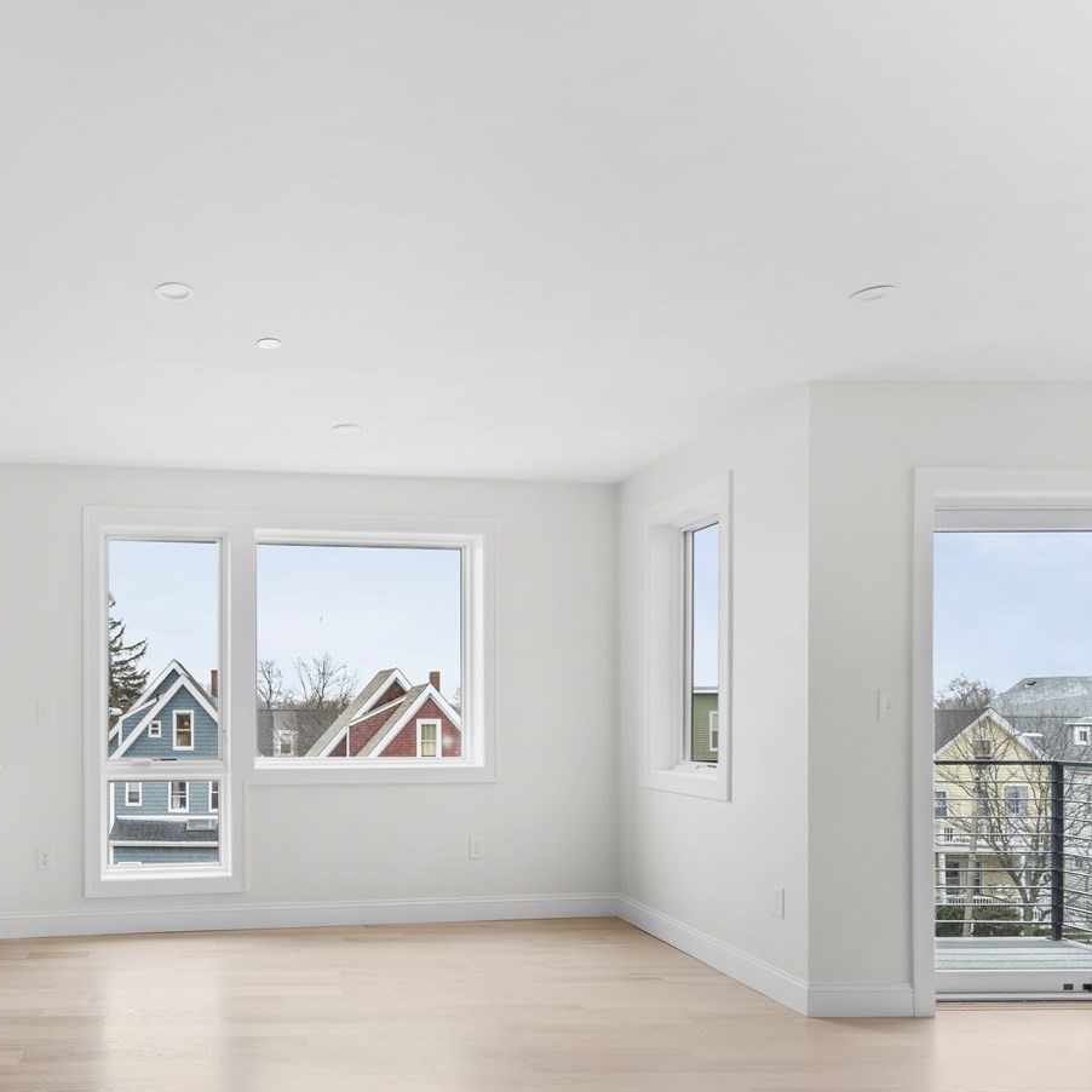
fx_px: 964
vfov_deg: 57.9
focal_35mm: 27
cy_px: 720
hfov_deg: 55.5
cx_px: 242
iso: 64
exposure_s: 1/30
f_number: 7.1
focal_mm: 14
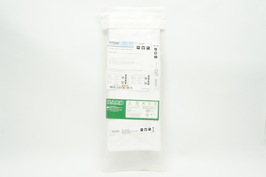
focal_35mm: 33
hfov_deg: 57.3
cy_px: 88
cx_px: 133
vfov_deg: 39.9
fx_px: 244
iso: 400
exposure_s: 1/30
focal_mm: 22
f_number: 8
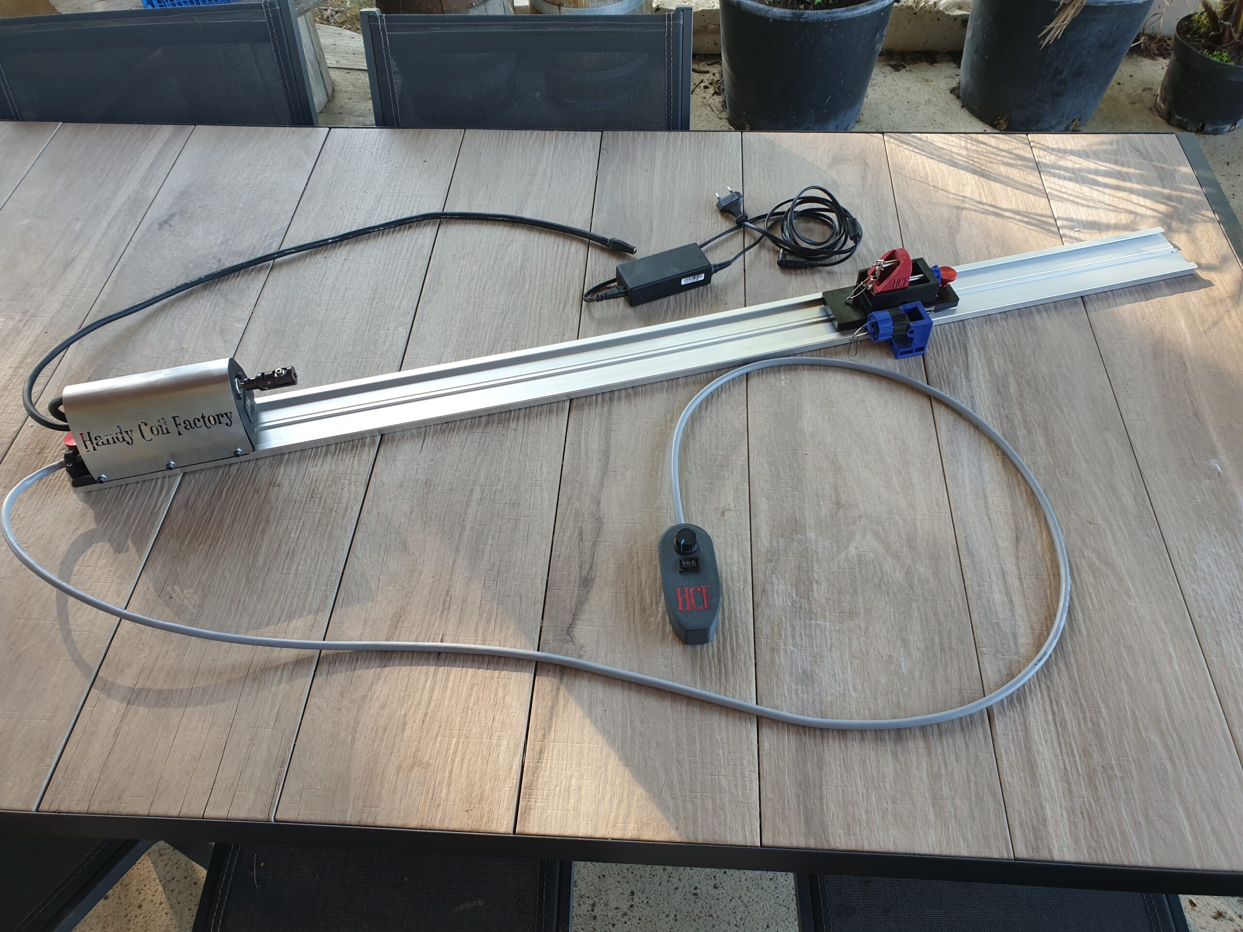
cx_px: 622
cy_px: 466
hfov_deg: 67.3
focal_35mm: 26
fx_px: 934
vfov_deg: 53.1
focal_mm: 4.3
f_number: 2.4
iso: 50
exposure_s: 1/50
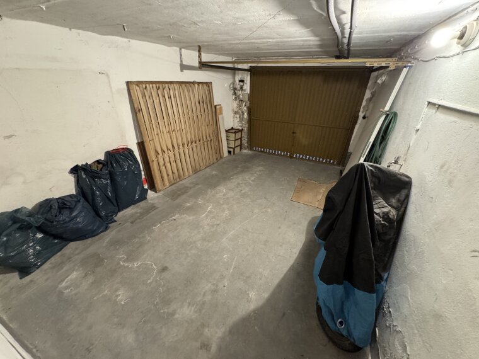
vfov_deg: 85.7
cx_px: 240
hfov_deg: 102.1
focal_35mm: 14
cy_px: 180
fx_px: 194
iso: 800
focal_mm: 2.22
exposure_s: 1/50
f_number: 2.2
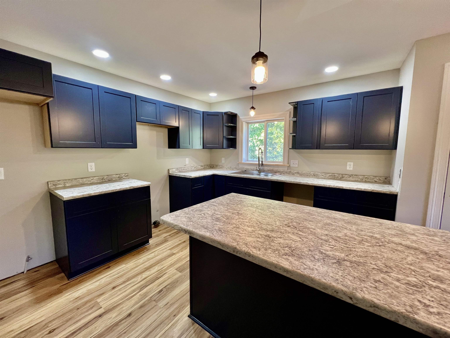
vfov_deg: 89.9
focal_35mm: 13
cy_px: 169
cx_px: 225
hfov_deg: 106.2
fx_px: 169
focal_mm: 1.57
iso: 200
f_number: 1.8
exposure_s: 1/120
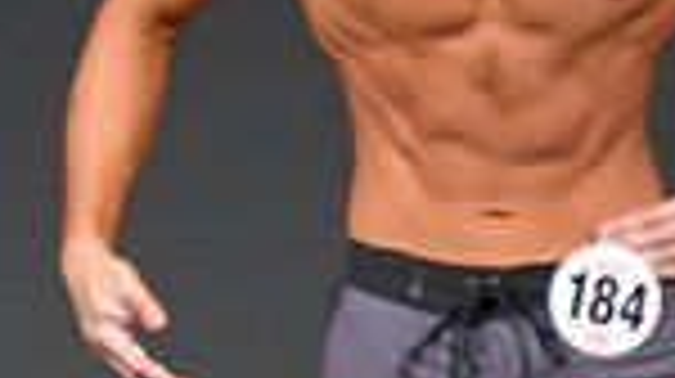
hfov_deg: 1.3
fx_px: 30520
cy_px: 284
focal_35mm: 1707
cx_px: -853
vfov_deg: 0.7
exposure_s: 1/400
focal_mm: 210
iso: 4000
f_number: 5.6
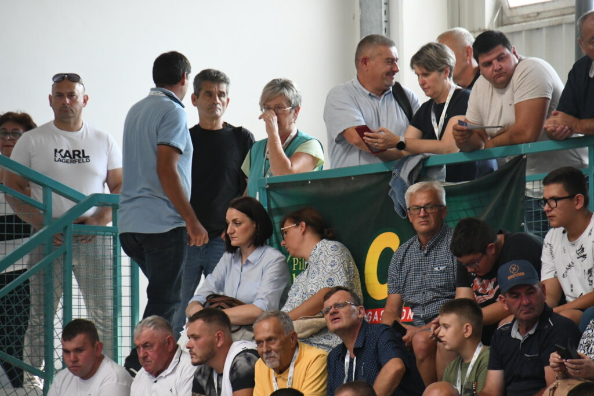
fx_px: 5940
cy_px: 198
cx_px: 297
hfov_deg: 5.7
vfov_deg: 3.8
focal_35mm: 360
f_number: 6.3
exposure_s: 1/640
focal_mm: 240
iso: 3200
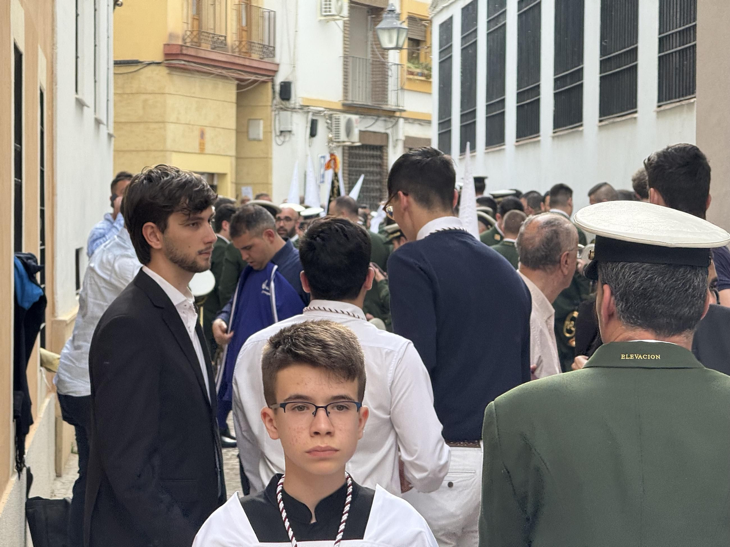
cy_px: 274
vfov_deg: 12.3
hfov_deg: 16.4
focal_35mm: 120
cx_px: 365
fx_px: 2531
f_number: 2.8
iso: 64
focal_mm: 15.66
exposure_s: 1/118
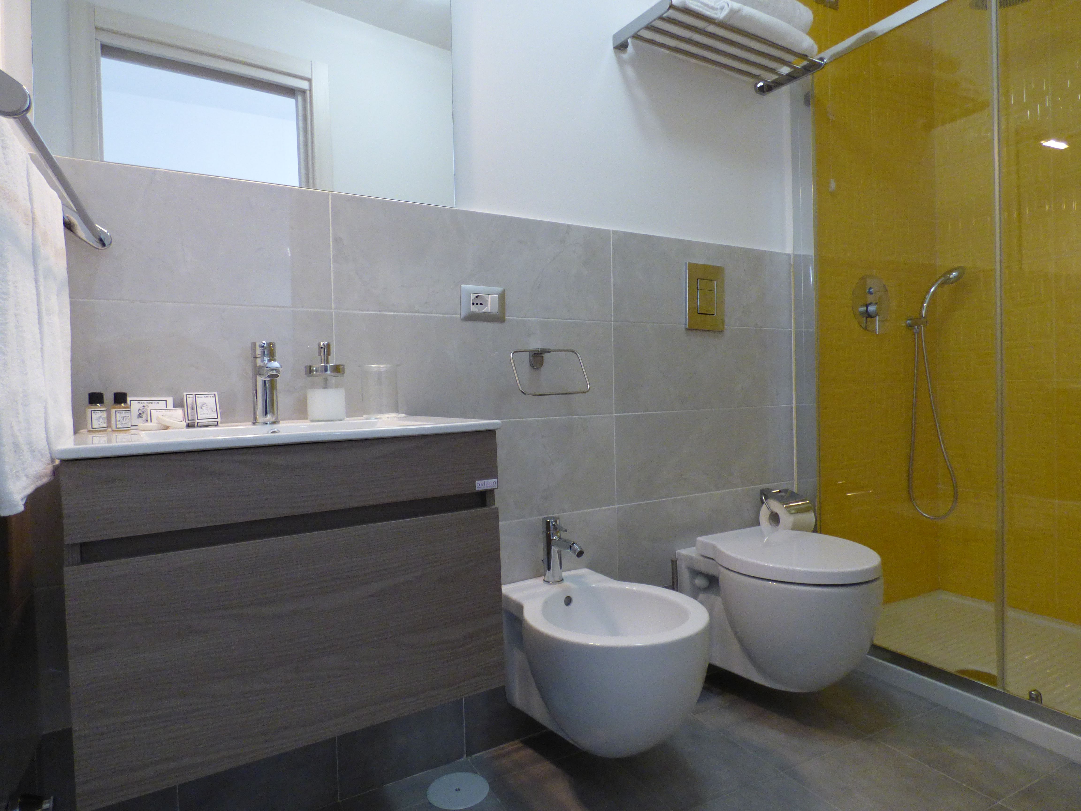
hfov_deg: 81.7
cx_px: 540
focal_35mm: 20
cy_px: 406
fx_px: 625
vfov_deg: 66.0
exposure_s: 1/60
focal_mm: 3.58
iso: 400
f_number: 2.8
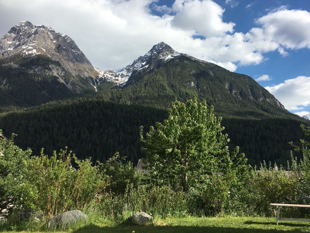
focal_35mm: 34
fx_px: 304
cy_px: 105
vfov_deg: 41.7
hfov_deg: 53.8
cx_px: 175
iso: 25
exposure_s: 1/1972
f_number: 2.2
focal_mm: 4.15
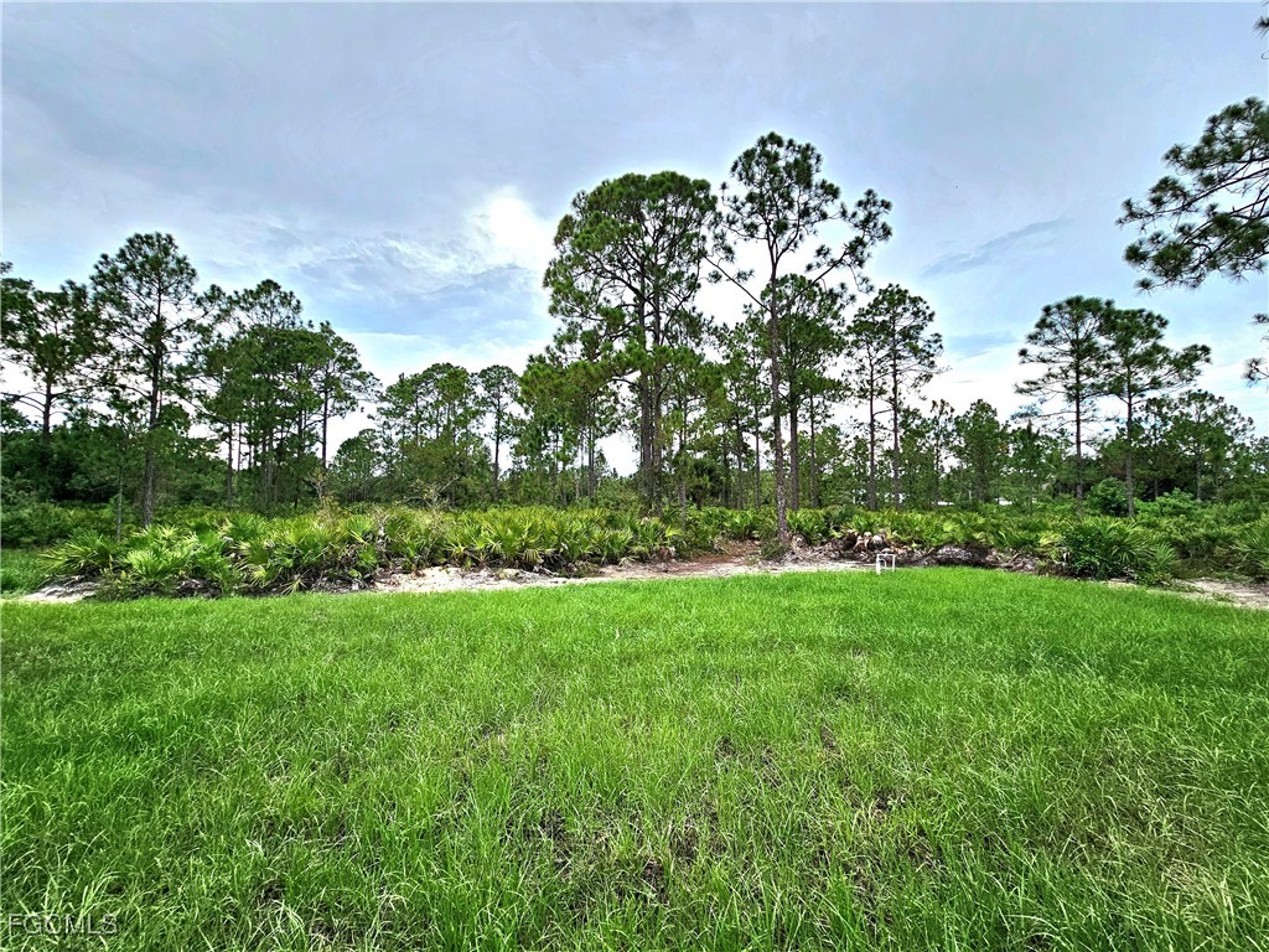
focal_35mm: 13
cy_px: 476
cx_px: 634
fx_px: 477
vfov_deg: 89.9
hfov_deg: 106.2
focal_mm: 2.2
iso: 50
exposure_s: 1/1429
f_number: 2.2
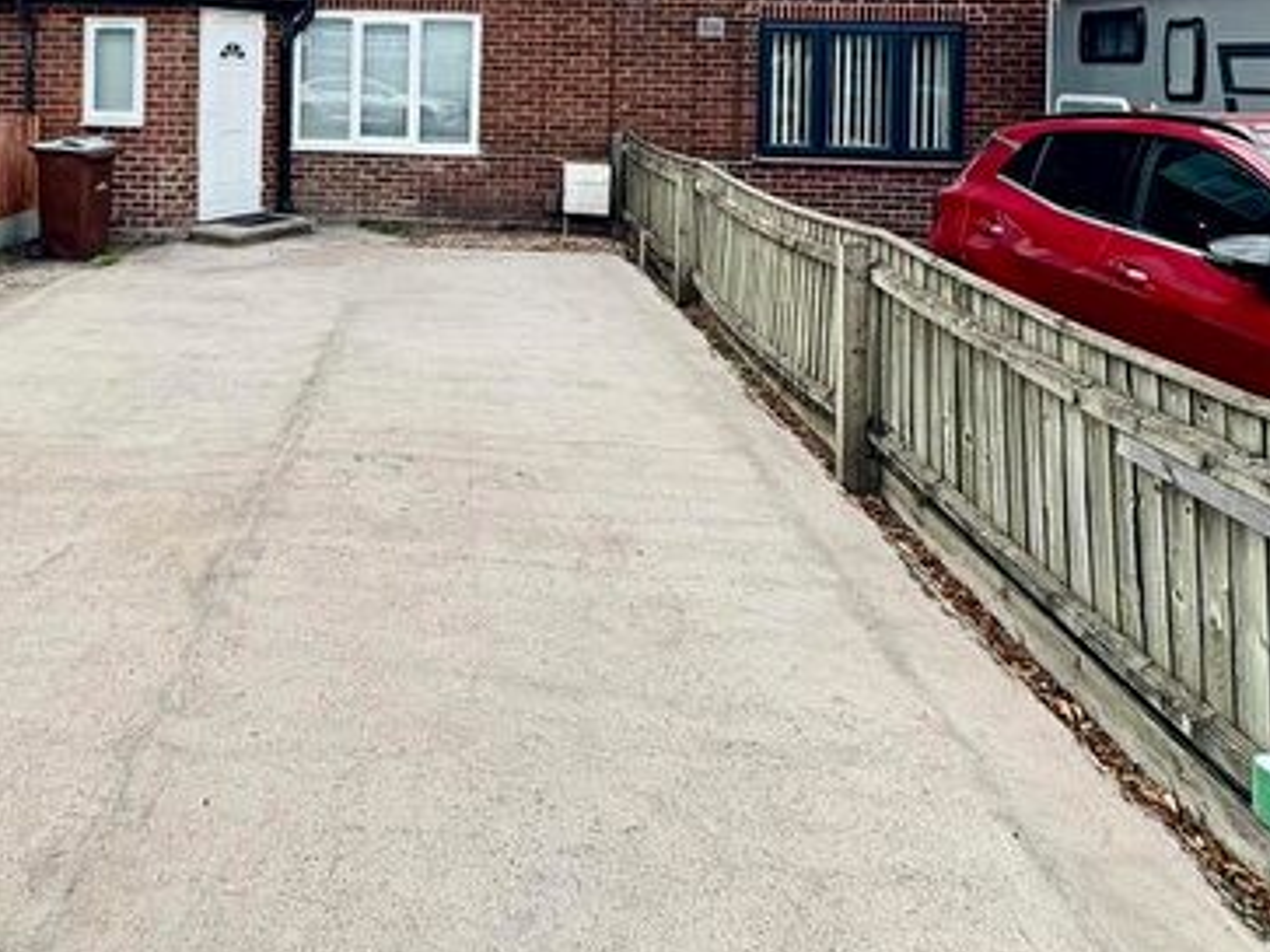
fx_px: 990
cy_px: 65
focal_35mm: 27
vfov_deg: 45.6
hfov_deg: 62.8
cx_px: 374
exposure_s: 1/681
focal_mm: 2.22
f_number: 2.2
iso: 40
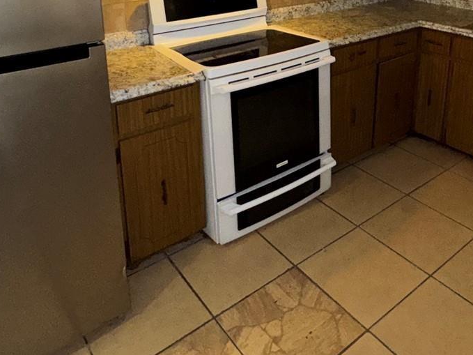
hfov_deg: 55.0
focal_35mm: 33
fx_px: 451
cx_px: 283
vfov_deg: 39.4
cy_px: 27
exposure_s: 1/60
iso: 200
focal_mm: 2.22
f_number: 2.2
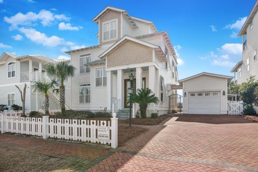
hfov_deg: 84.0
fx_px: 143
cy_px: 86
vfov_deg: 61.9
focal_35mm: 20
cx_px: 129
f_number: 8
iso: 250
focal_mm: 20
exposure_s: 1/1250
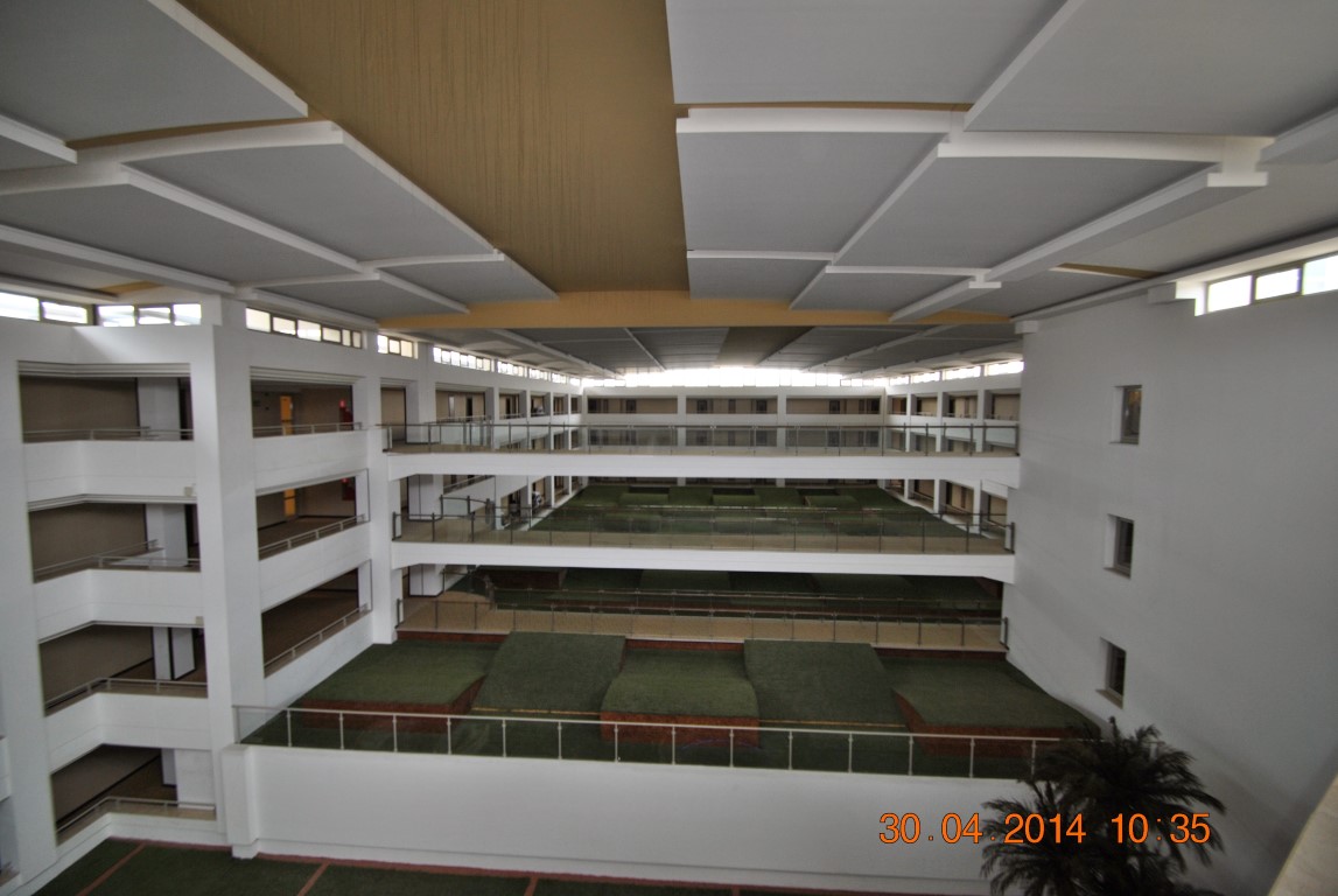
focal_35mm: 15
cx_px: 669
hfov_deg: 100.3
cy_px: 448
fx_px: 558
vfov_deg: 77.5
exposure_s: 1/60
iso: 200
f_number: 3.5
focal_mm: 10
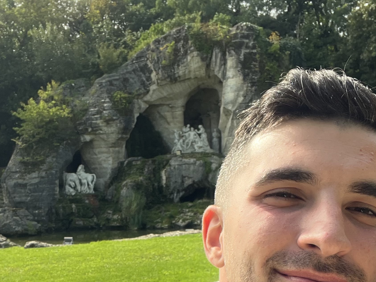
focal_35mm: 55
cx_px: 103
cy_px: 279
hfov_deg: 34.3
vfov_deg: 25.3
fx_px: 597
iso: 32
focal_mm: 2.71
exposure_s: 1/259
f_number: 2.2
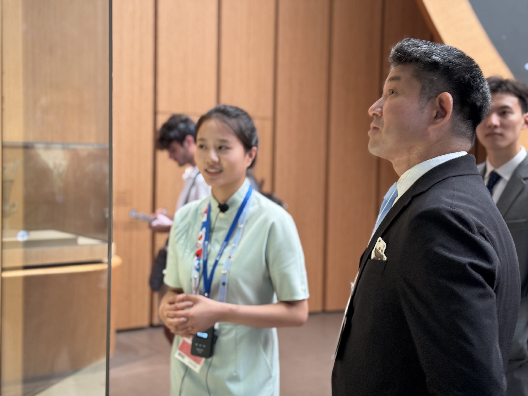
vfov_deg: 30.3
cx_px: 264
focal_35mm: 48
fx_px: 732
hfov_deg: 39.7
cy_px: 198
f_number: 1.78
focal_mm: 6.76
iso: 200
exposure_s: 1/40
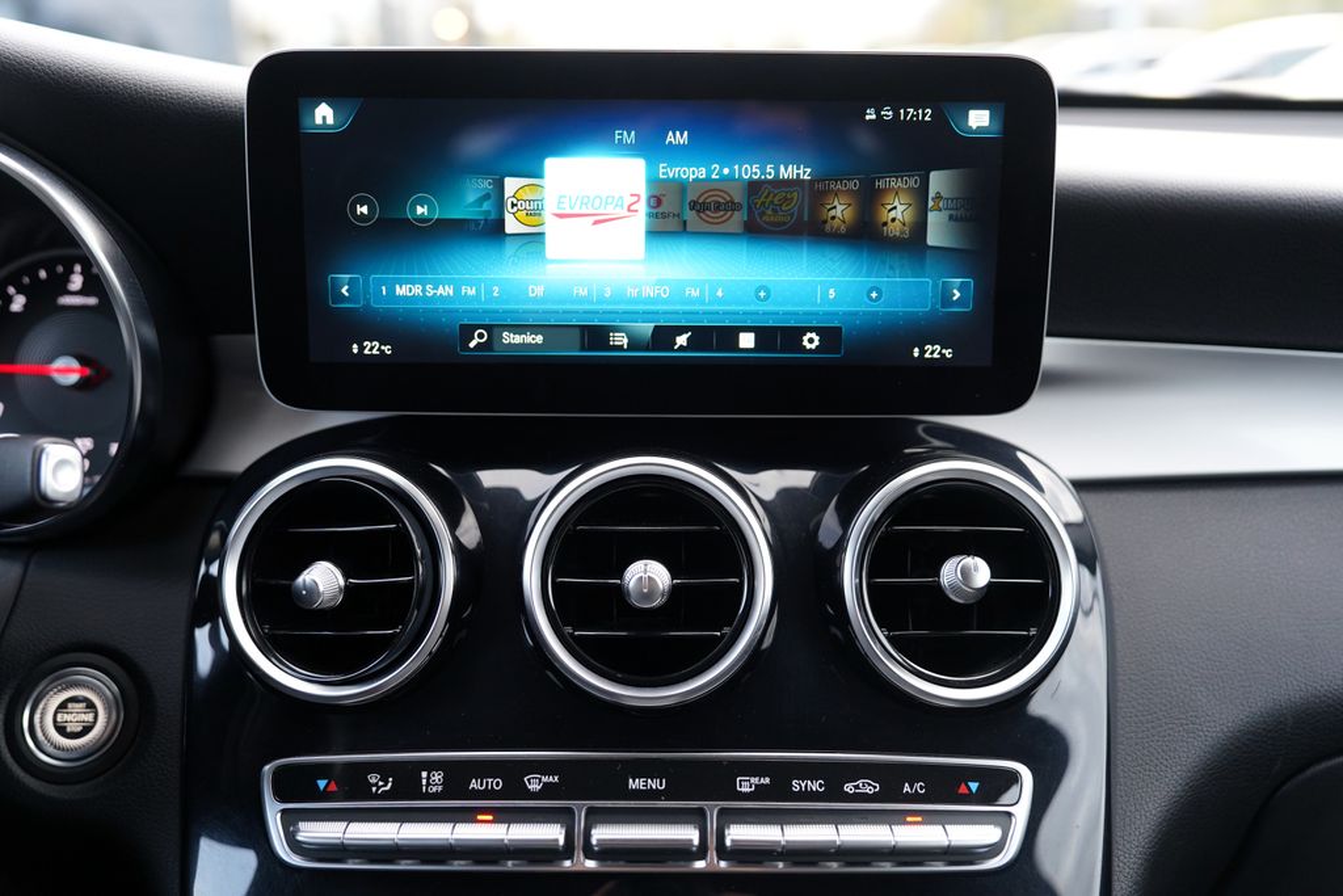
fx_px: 1231
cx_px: 672
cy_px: 448
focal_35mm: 33
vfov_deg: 40.0
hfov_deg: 57.2
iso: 1600
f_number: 3.2
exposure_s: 1/160
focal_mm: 33
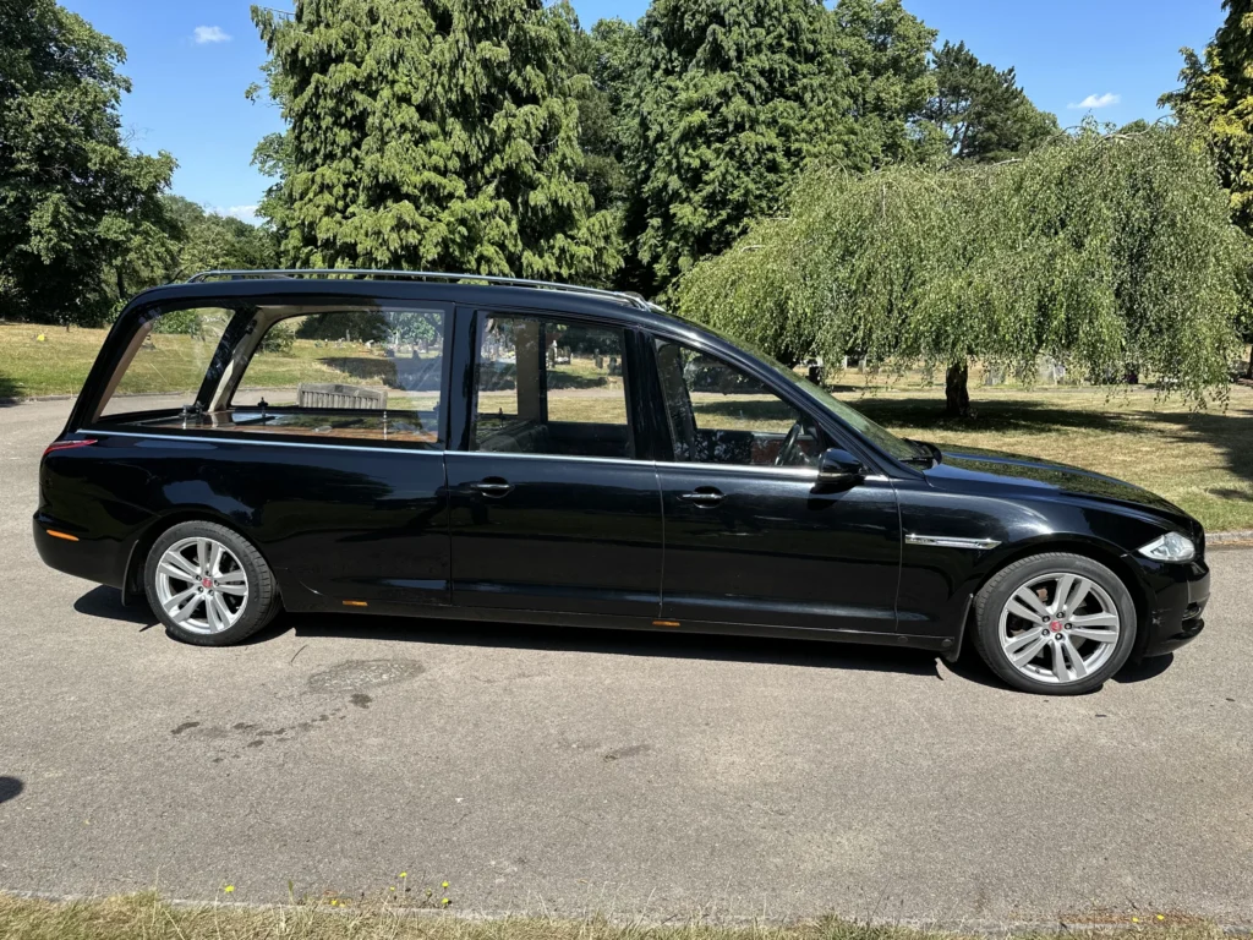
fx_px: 869
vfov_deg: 56.8
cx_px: 626
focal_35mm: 24
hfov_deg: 71.6
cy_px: 470
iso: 80
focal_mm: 6.86
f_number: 1.78
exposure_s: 1/2410
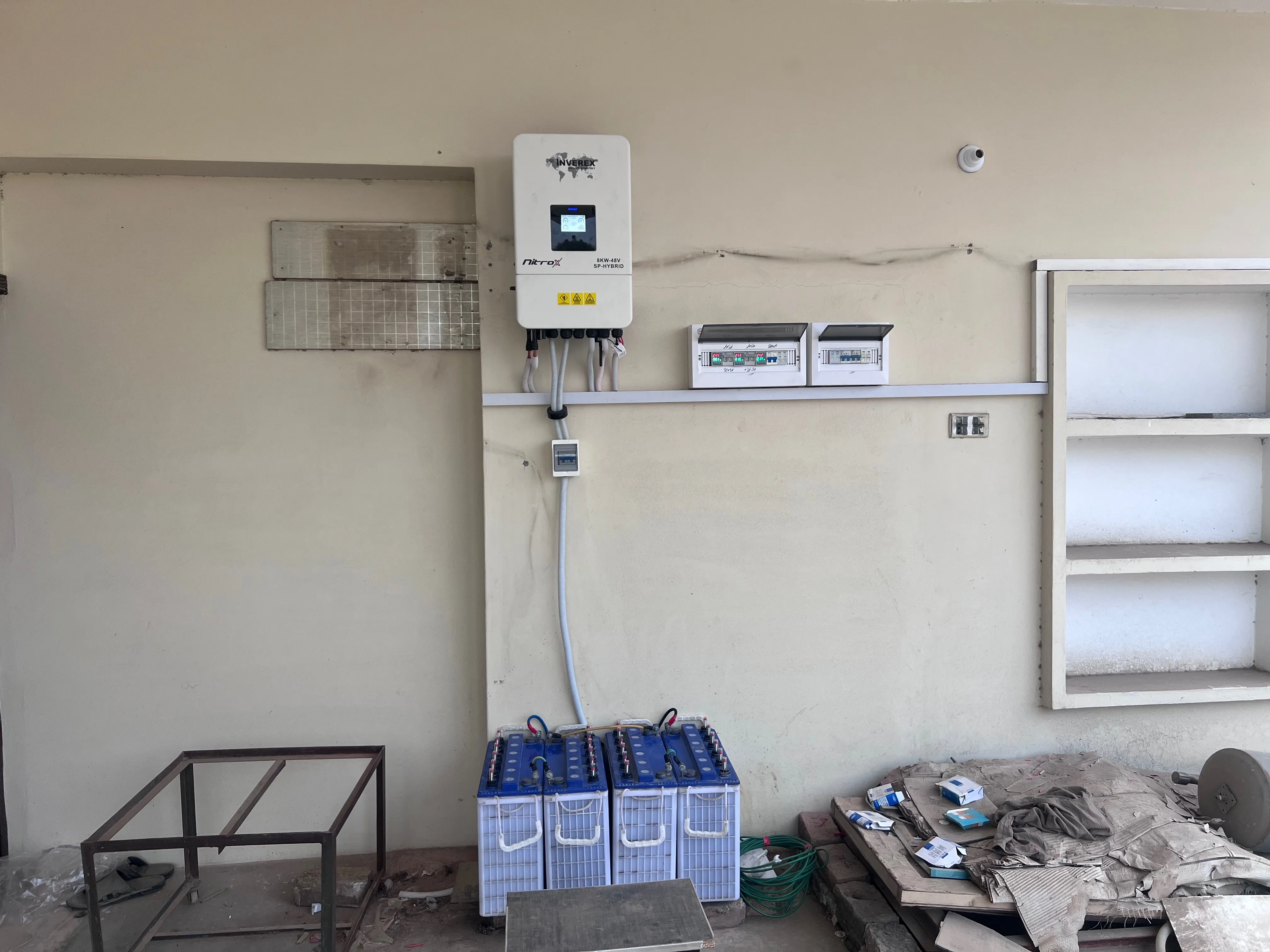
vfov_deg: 53.1
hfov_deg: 67.3
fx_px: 954
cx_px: 635
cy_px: 476
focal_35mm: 26
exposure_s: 1/121
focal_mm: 5.7
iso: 64
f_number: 1.5
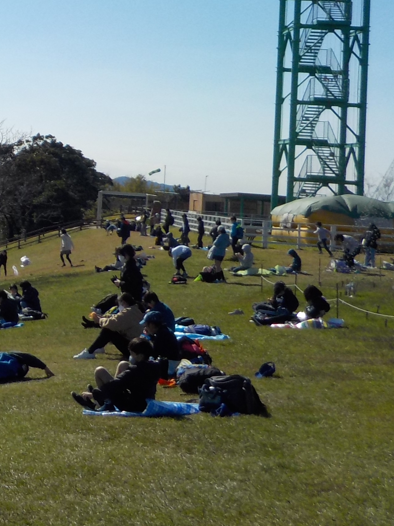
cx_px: -132
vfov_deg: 26.9
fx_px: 1078
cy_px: 102
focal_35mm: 71
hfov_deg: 19.0
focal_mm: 4.1
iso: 125
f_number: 6.6
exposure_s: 1/2000
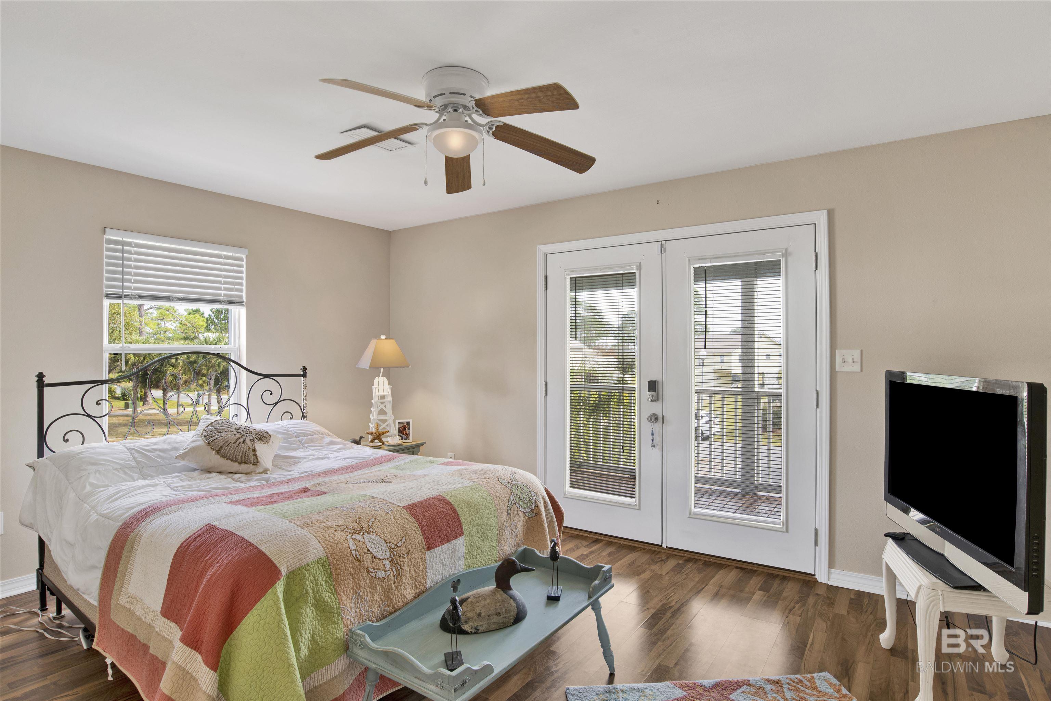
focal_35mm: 18
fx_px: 525
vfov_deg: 67.4
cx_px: 526
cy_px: 350
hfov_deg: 90.0
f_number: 11
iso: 200
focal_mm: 18
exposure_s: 1/15
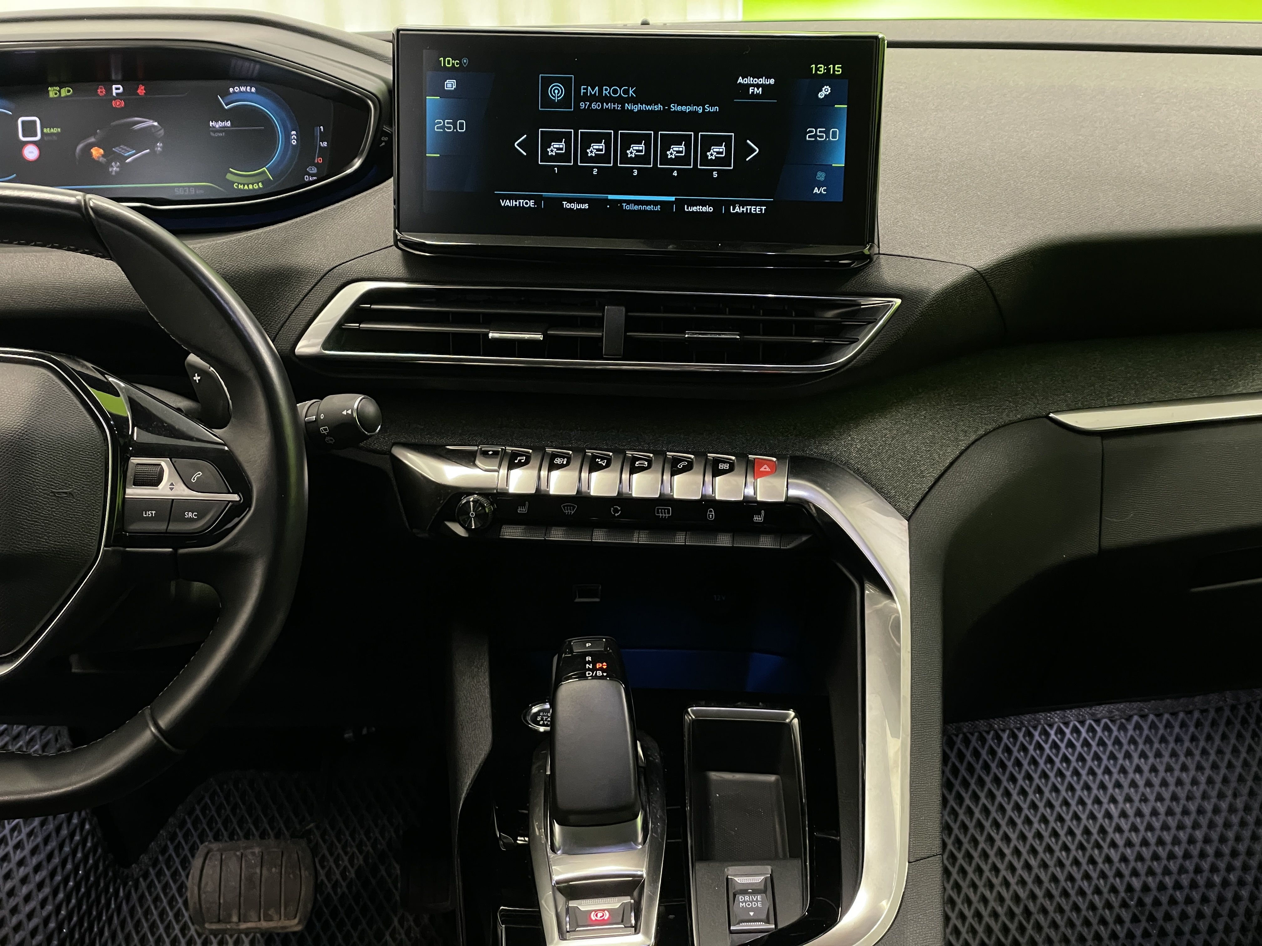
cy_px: 473
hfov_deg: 36.8
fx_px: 1896
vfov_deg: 28.0
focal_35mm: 52
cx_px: 631
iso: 400
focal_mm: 6
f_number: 2
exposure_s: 1/50
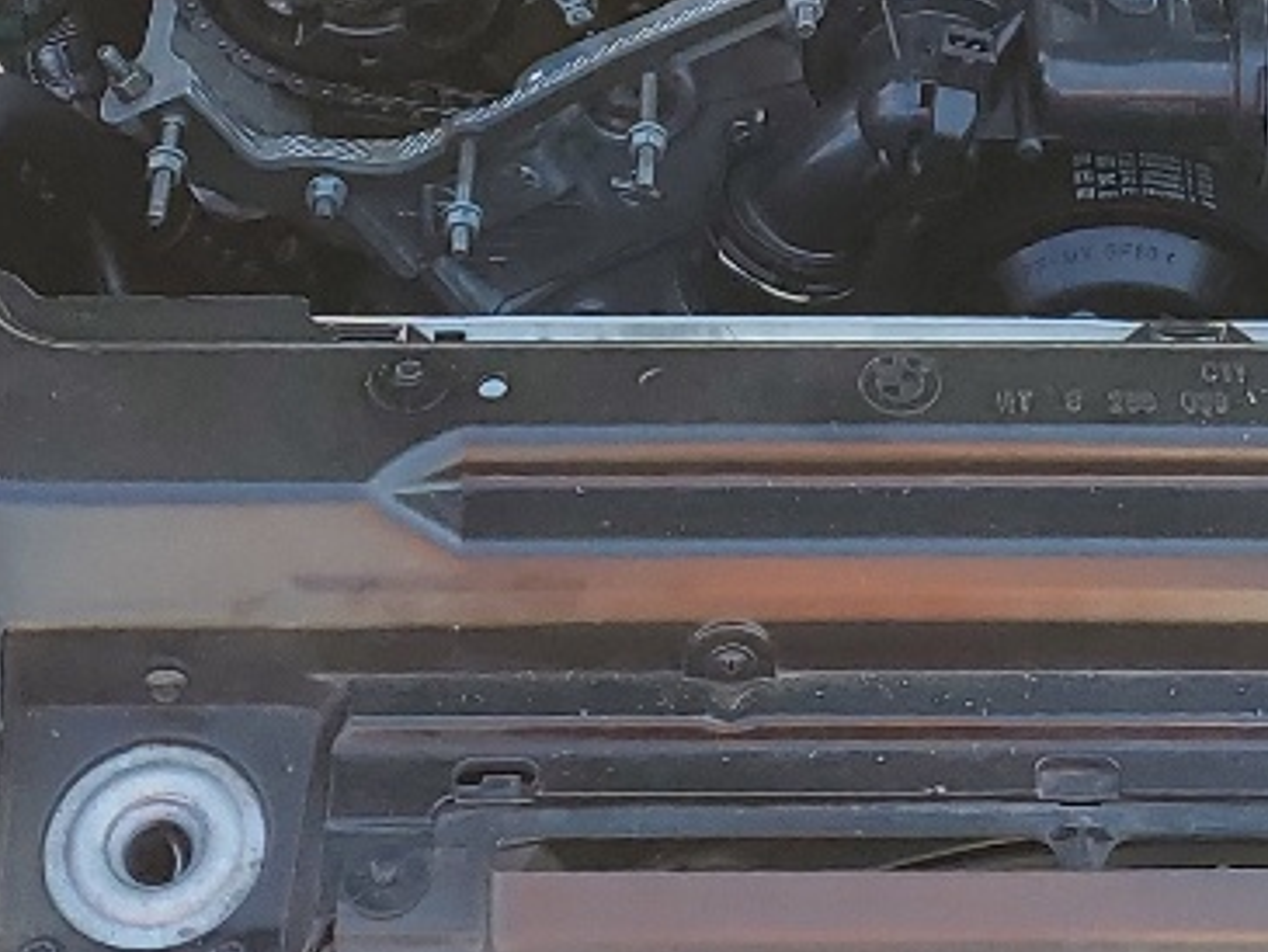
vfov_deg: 12.5
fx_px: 4177
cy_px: -393
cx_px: 1021
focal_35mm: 114
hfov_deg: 17.1
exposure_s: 1/526
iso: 50
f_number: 1.5
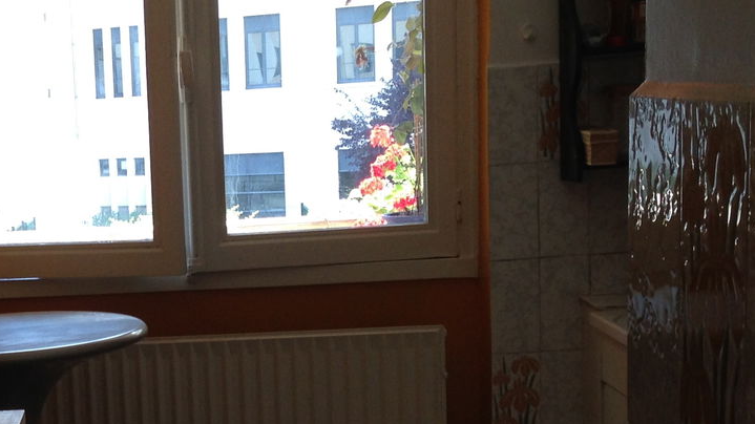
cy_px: 336
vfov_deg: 15.0
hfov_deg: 25.2
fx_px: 1601
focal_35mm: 80
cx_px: -5
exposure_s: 1/120
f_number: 2.4
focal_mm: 4.12
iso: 80
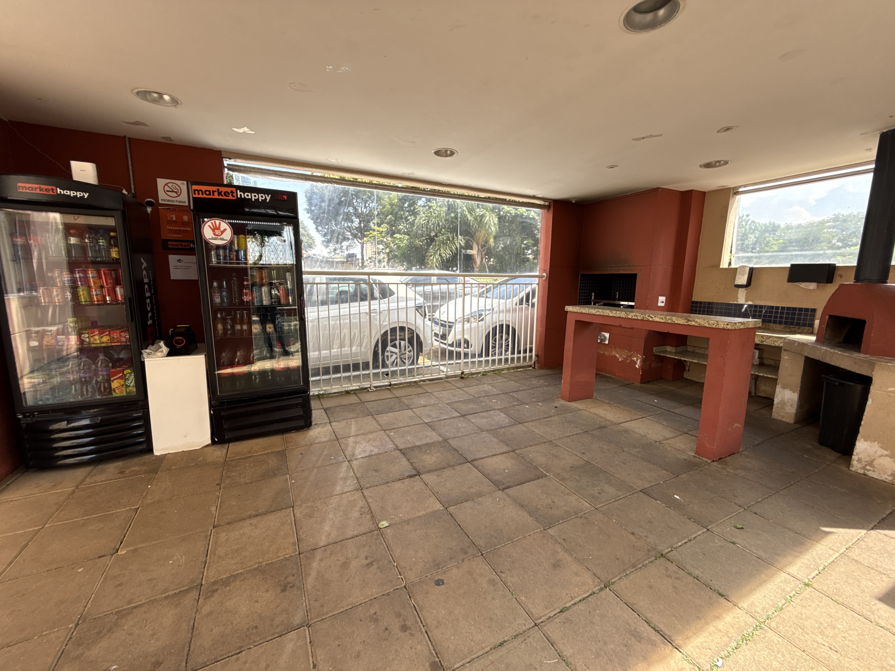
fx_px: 362
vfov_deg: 85.7
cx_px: 448
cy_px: 336
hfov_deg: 102.1
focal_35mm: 14
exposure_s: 1/383
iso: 64
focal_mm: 2.22
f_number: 2.2
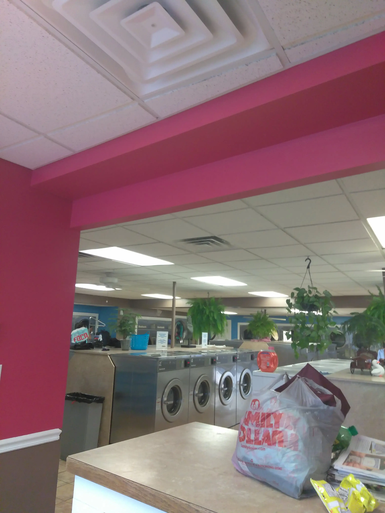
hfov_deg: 66.0
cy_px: 256
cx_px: 192
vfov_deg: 81.7
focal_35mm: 20
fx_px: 297
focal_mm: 3.46
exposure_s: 1/30
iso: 356
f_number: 2.2
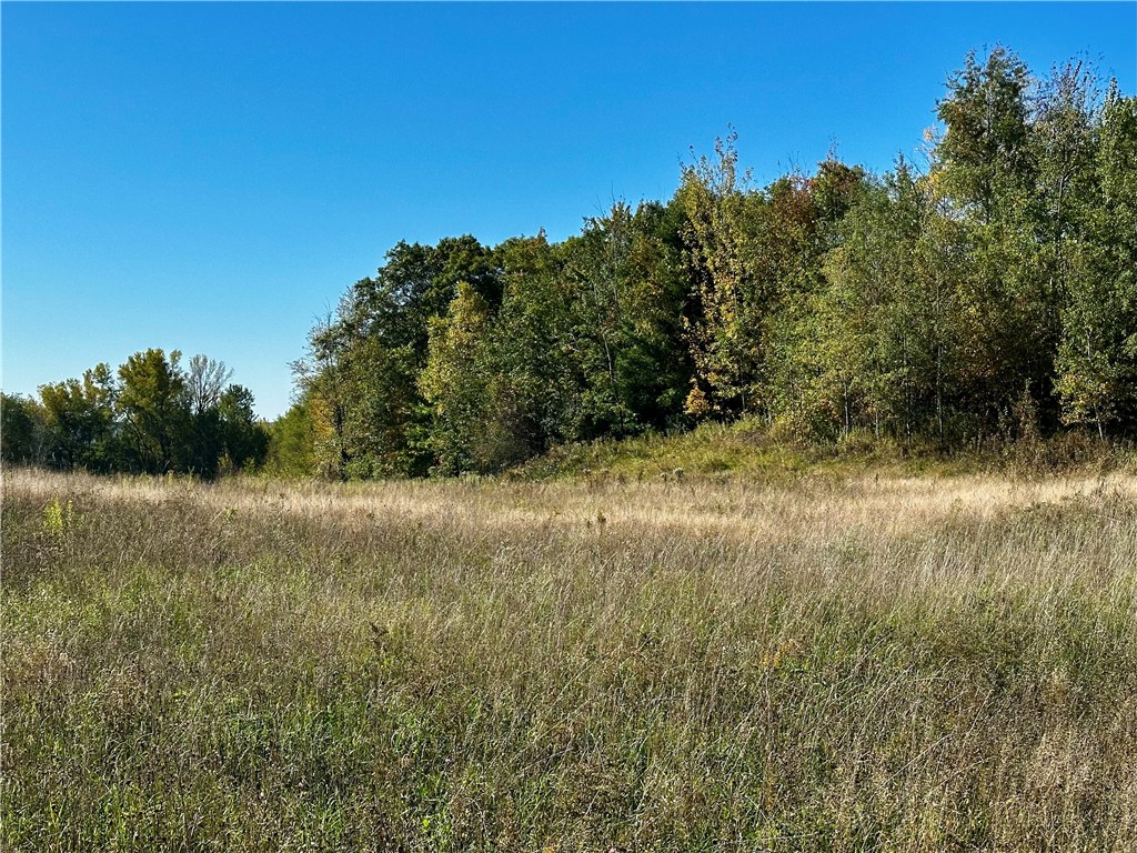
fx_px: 1577
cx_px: 568
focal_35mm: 48
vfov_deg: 30.3
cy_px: 426
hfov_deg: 39.7
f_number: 1.78
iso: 64
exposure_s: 1/4367
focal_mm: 6.86
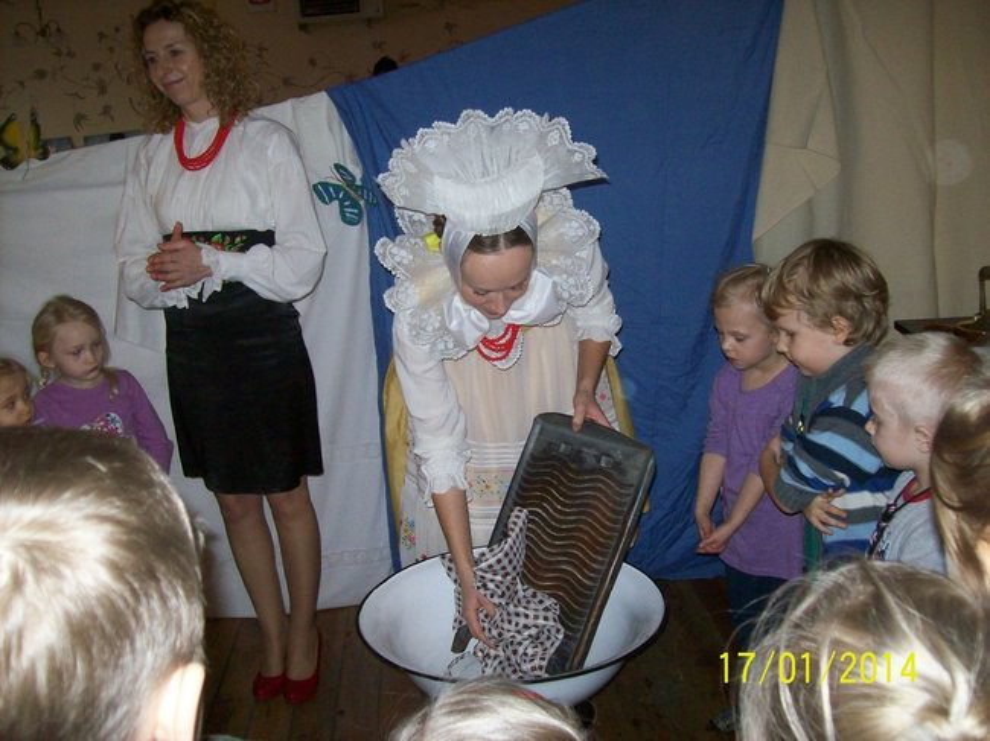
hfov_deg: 51.4
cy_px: 370
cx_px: 495
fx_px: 1029
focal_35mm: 36
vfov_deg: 39.6
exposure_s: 1/64
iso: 200
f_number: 2.7
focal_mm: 6
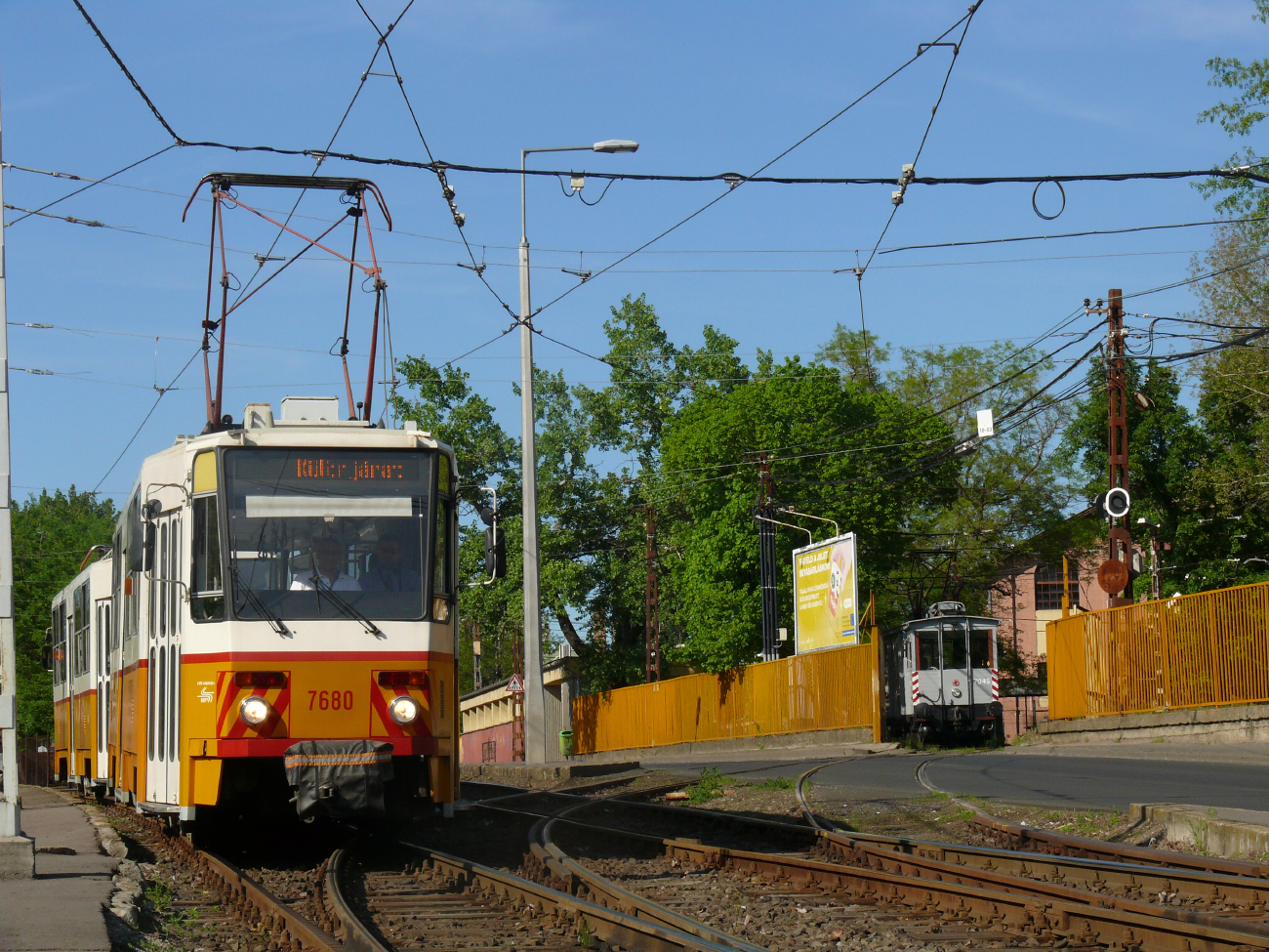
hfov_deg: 21.3
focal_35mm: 92
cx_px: 634
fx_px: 3373
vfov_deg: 16.1
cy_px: 476
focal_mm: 19.4
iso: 100
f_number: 8
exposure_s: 1/400
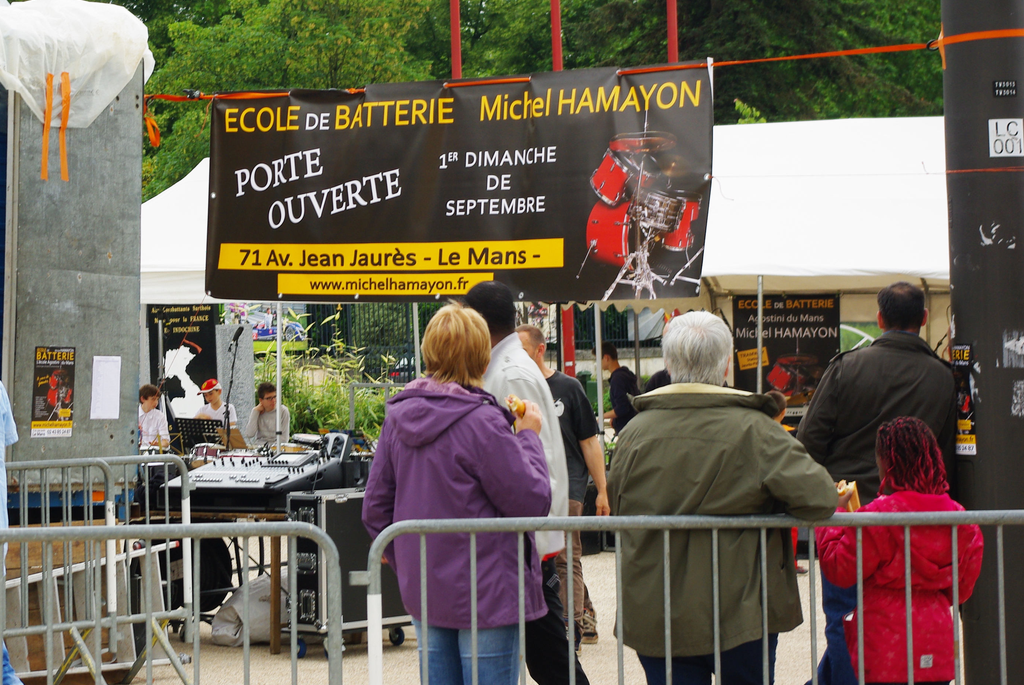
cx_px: 312
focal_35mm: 105
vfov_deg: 13.1
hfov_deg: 19.4
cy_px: 271
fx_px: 2990
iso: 200
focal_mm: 50
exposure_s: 1/90
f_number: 8
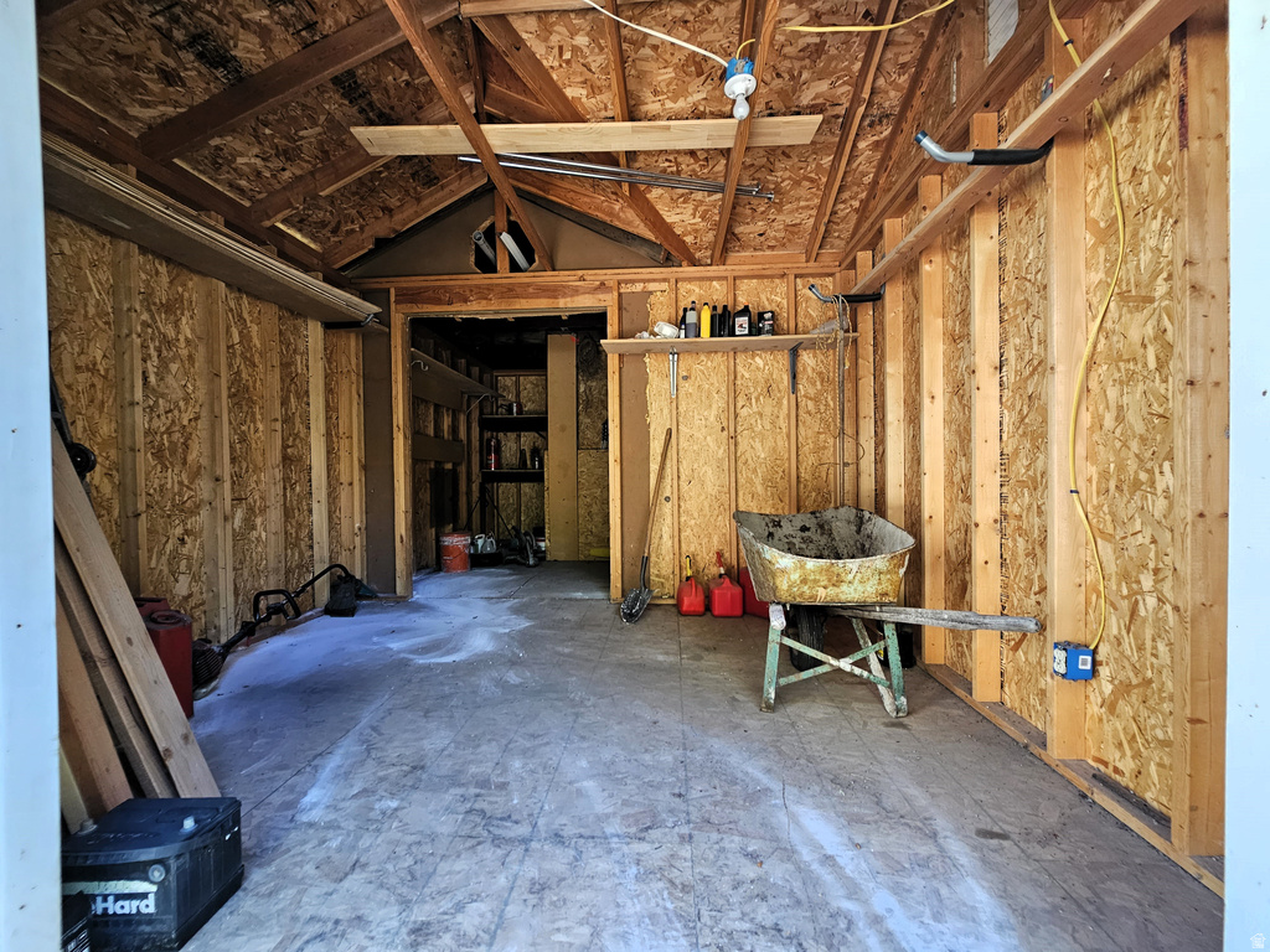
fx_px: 477
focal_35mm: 13
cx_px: 635
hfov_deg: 106.2
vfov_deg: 89.9
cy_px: 476
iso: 100
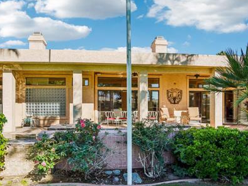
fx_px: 179
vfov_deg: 54.7
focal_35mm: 25
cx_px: 115
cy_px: 104
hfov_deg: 69.3
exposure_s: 1/160
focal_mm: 16
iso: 100
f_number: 8
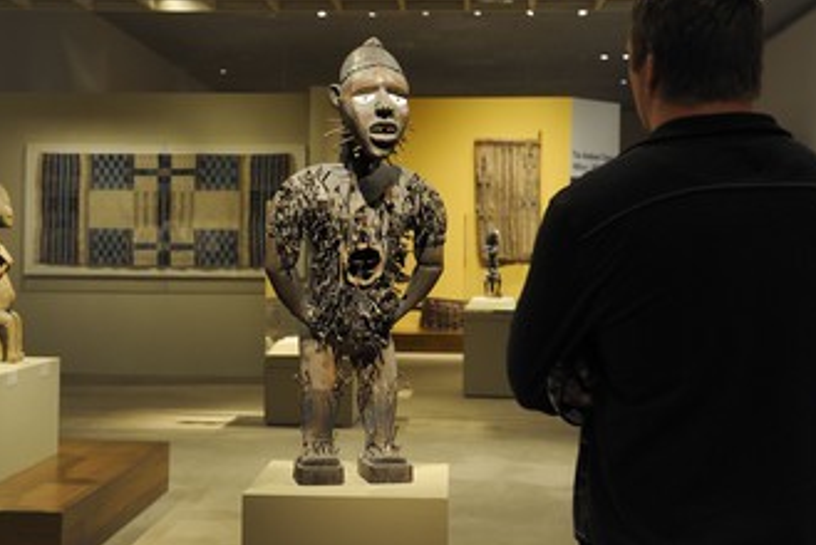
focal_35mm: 51
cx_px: 379
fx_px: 1157
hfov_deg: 38.8
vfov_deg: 26.5
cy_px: 238
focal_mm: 40
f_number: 3.5
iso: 1600
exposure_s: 1/40
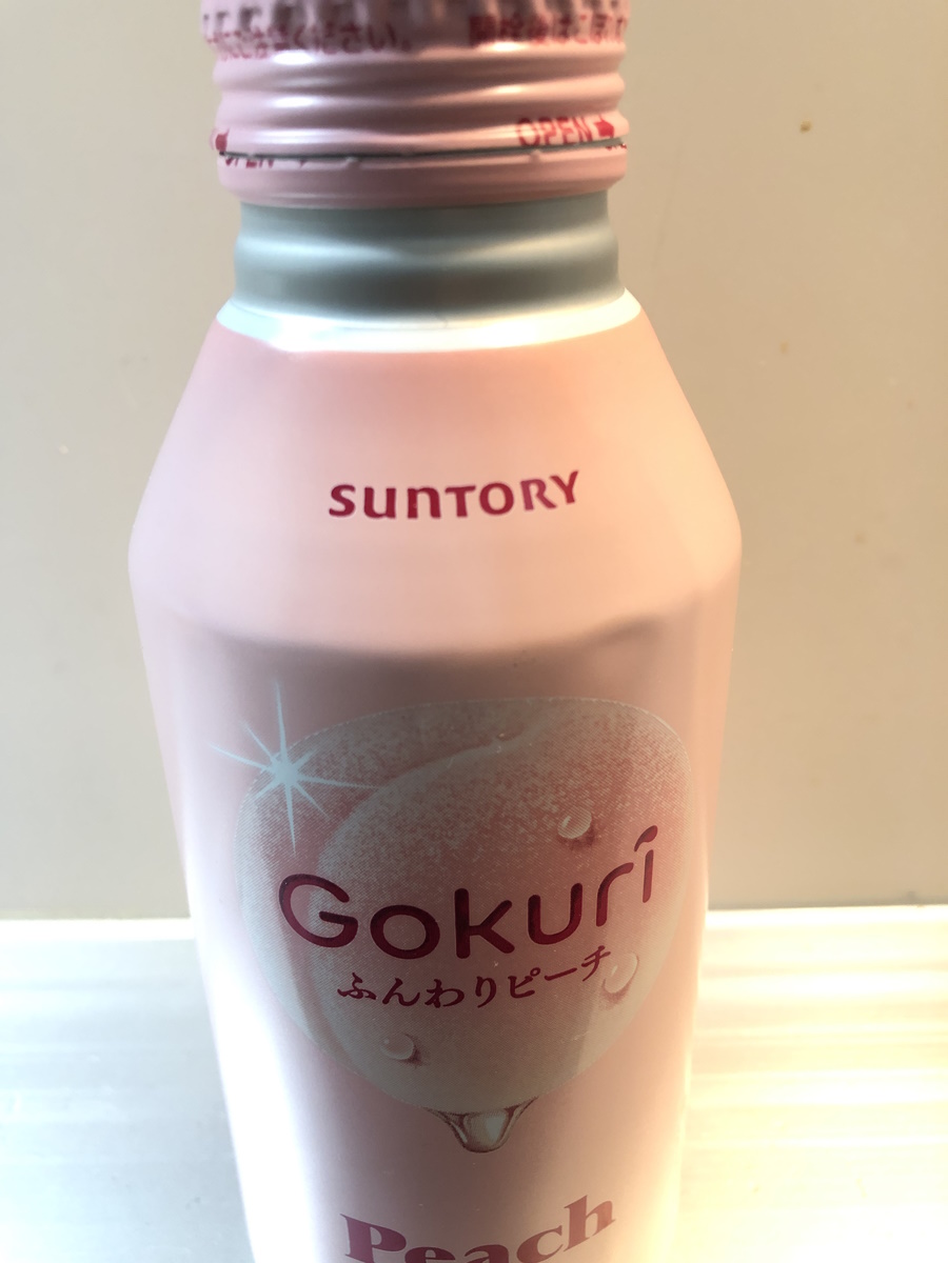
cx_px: 474
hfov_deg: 49.7
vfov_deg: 63.4
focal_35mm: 28
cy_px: 632
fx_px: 1022
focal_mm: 3.99
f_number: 1.8
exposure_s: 1/14
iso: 100
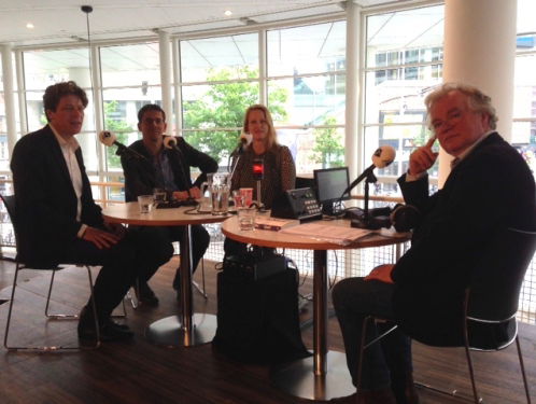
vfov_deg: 43.0
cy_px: 202
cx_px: 268
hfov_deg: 55.3
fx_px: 512
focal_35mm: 33
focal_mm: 4.12
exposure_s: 1/120
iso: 80
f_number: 2.4
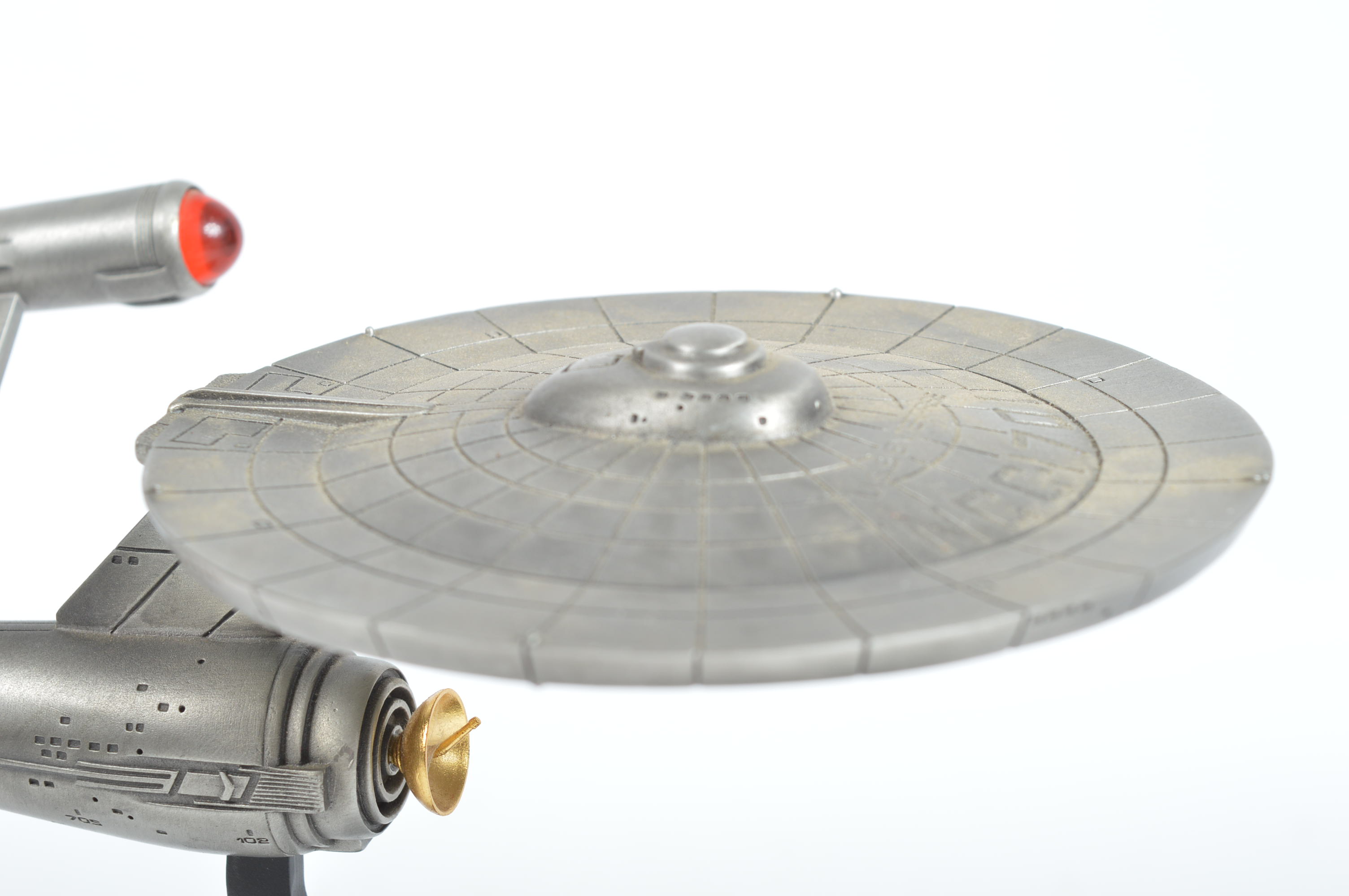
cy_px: 448
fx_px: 3089
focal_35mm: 82
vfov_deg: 16.5
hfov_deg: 24.6
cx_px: 674
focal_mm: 55
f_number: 10
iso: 200
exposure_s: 1/160
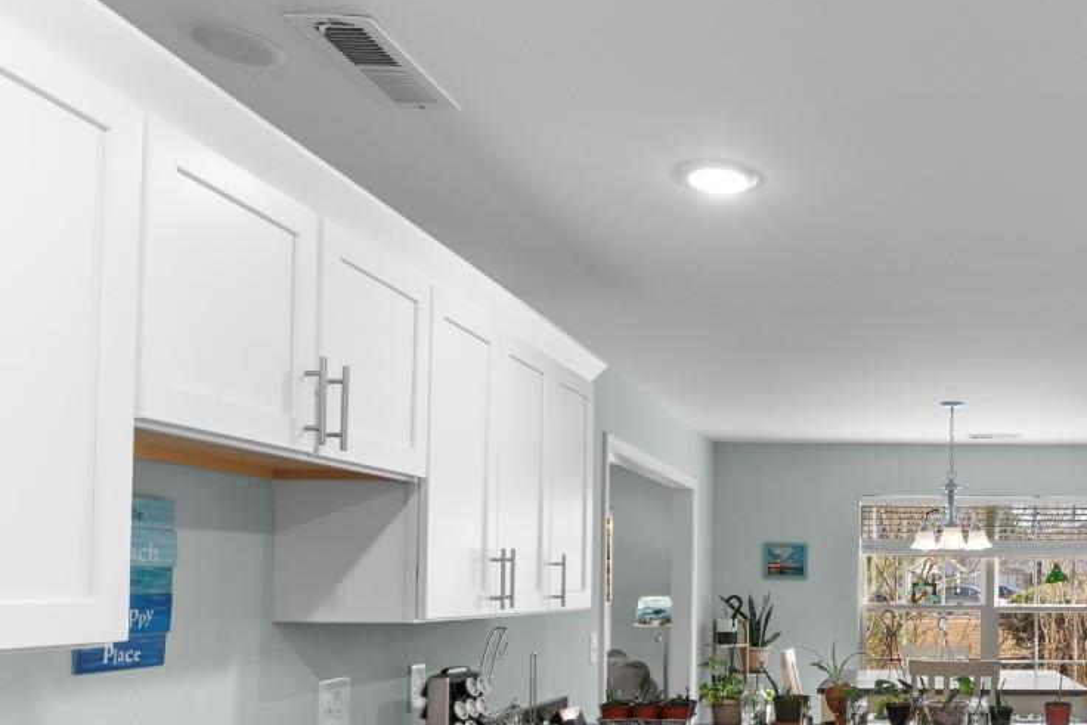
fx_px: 997
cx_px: 936
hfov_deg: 51.8
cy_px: 554
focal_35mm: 33
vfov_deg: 38.8
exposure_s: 1/4
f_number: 4.5
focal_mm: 10
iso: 100
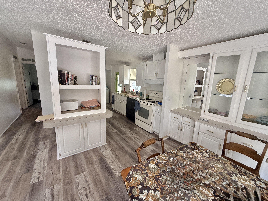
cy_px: 100
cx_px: 134
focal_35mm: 14
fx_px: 108
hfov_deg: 102.1
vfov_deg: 85.7
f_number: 2.2
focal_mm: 2.22
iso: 125
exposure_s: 1/99
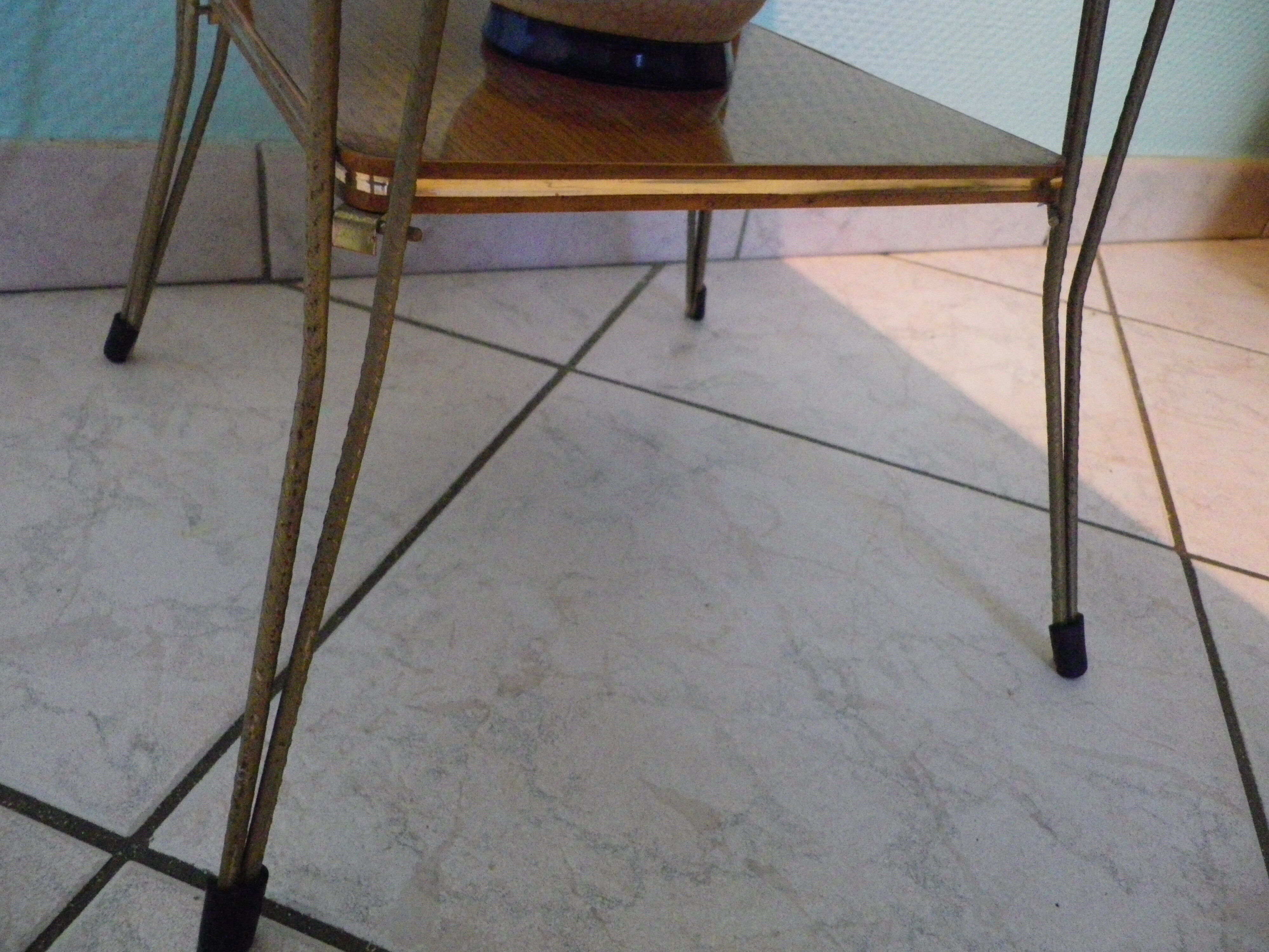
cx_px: 634
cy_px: 476
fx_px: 1026
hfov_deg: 63.4
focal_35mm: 28
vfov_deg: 49.7
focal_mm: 4.9
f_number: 2.6
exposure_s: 1/30
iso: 800
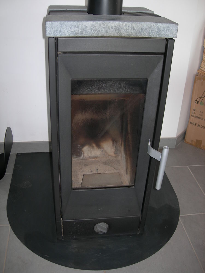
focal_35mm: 38
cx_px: 102
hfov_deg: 37.7
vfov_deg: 49.0
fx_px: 300
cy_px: 136
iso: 50
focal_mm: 7.8
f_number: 2.8
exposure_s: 1/60.1
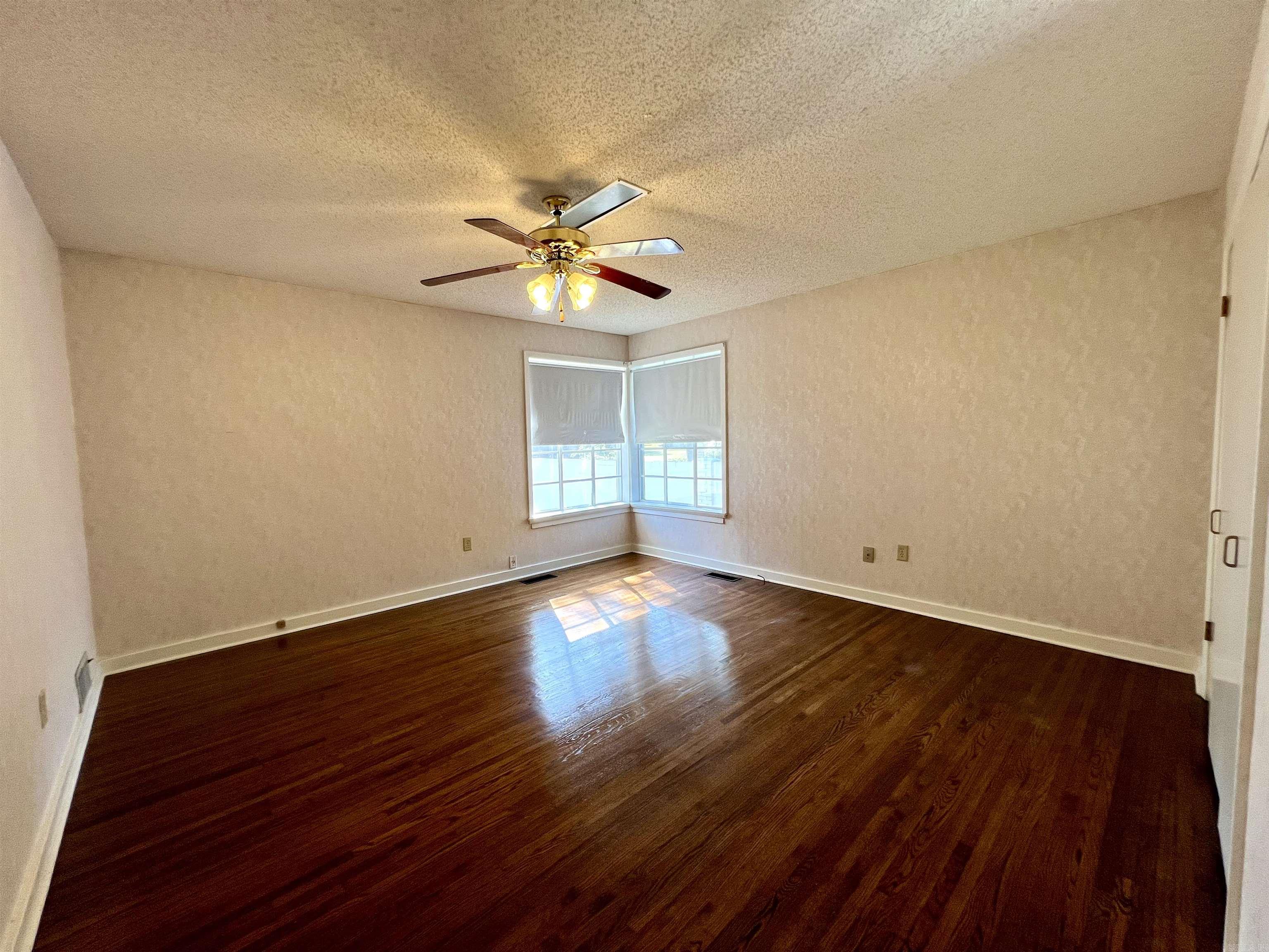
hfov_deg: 106.2
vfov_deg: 89.9
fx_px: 477
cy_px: 476
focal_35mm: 13
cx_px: 634
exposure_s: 1/120
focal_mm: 1.57
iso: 64
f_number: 1.8
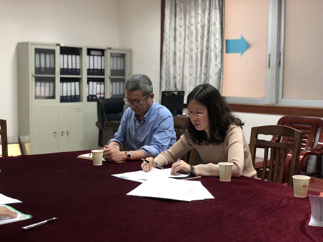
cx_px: 162
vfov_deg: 28.0
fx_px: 485
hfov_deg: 36.8
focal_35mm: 52
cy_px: 121
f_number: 2.4
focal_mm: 6
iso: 160
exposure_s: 1/20
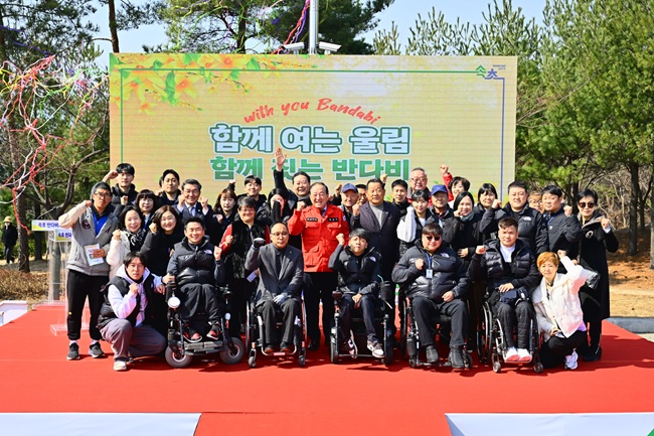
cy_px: 218
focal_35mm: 43
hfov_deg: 45.4
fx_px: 781
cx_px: 327
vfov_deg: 31.2
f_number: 4.5
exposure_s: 1/833
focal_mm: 43
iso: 100
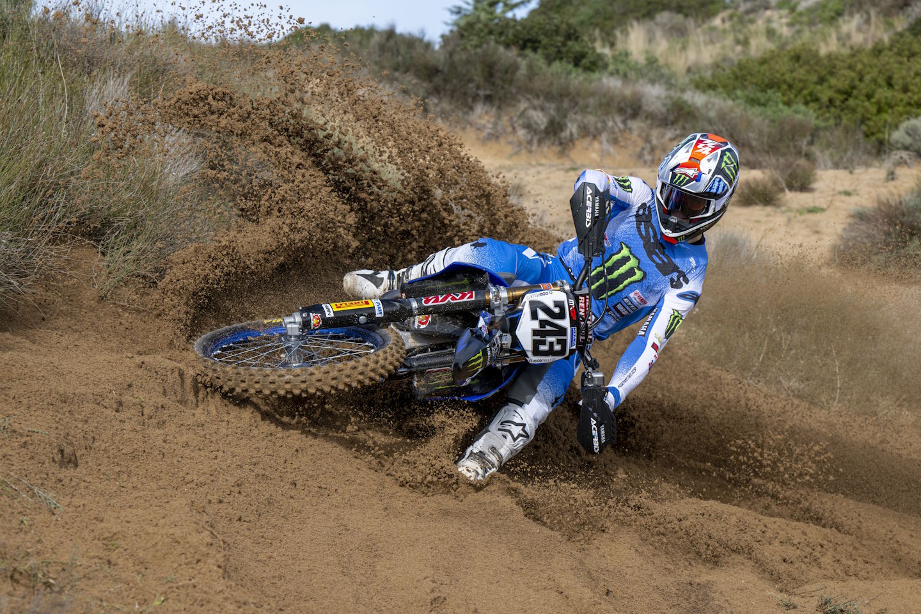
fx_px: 2558
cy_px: 307
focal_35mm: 100
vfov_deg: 13.7
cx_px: 460
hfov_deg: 20.4
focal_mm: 100
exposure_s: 1/1250
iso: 200
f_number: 6.3
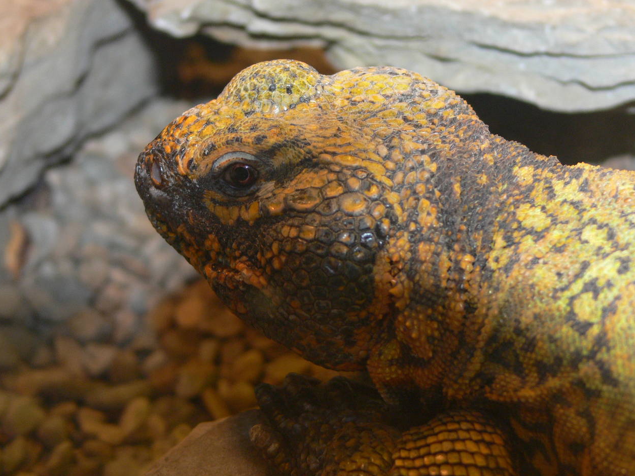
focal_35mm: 92
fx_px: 1688
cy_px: 202
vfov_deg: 16.1
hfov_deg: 21.3
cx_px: 337
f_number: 3.2
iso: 100
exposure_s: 1/30
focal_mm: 15.2
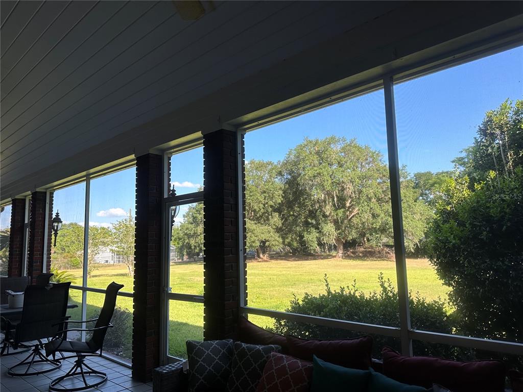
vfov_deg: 56.8
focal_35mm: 24
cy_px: 196
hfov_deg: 71.6
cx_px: 262
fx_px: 363
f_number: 1.78
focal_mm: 6.86
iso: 80
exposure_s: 1/879
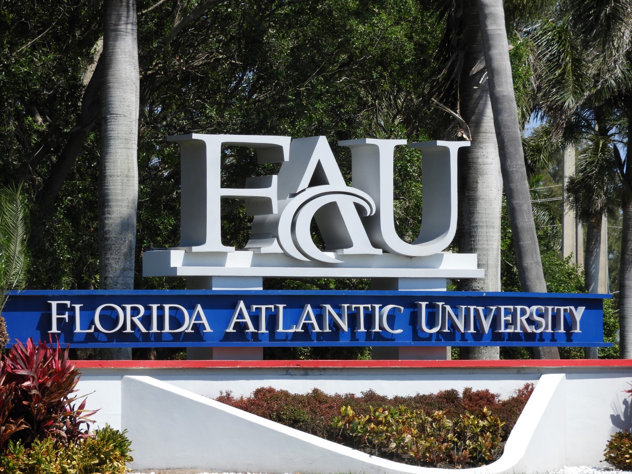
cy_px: 237
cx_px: 316
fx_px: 3651
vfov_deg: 7.4
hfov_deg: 9.9
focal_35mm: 200
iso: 100
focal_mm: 35.8
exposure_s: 1/500
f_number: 5.3
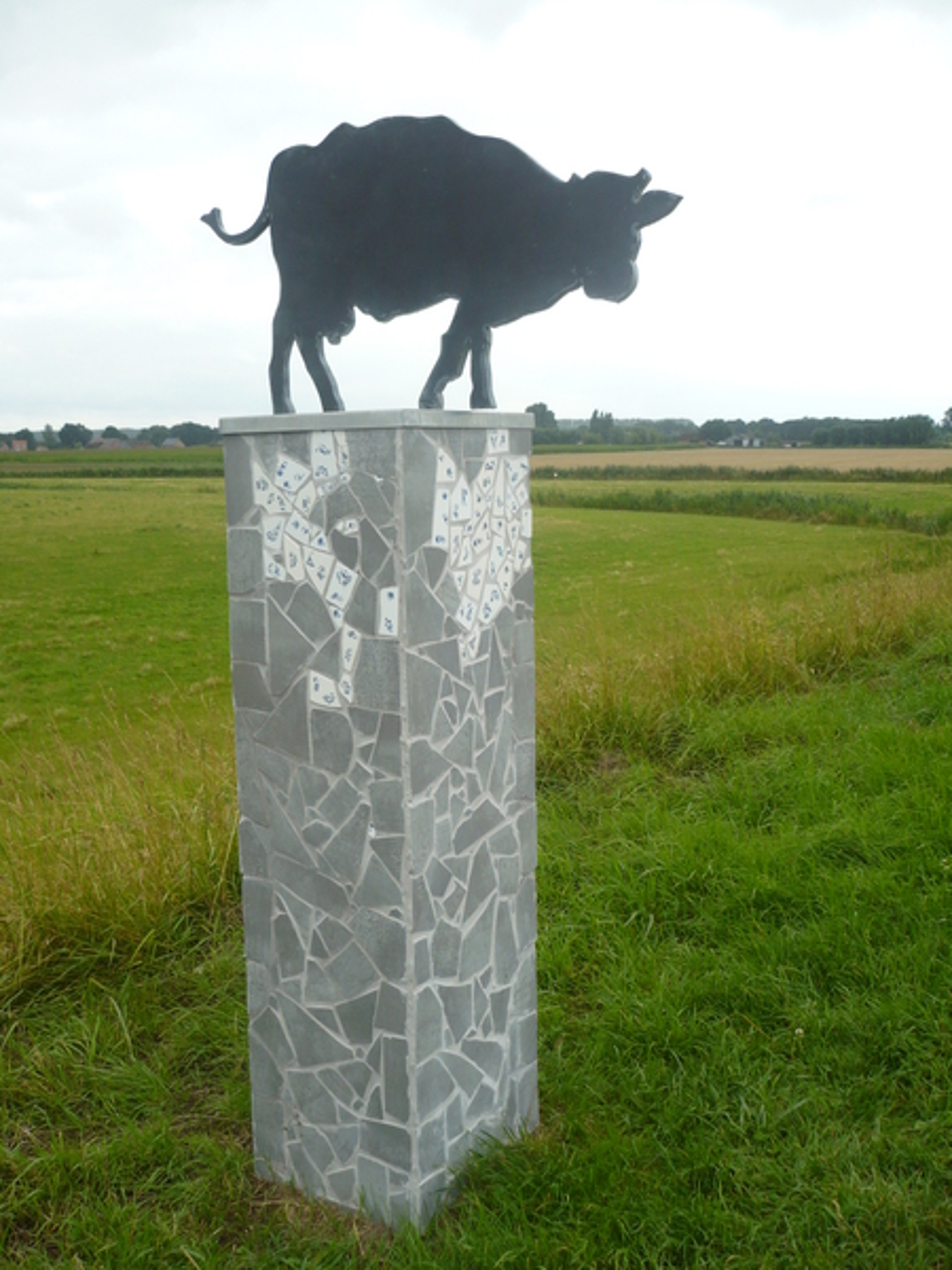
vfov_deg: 52.6
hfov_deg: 40.7
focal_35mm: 35
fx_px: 1283
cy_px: 635
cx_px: 476
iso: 100
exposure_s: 1/250
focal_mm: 5.8
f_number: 2.8
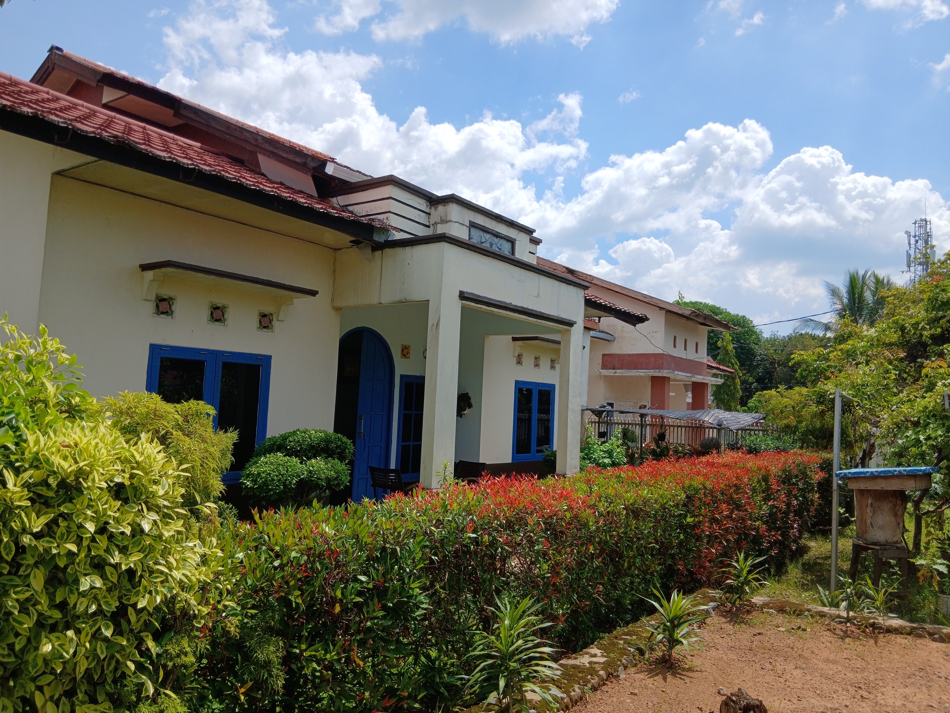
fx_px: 714
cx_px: 475
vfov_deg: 53.1
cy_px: 356
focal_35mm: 26
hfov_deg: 67.3
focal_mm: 3.98
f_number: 1.8
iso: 20
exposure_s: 1/791
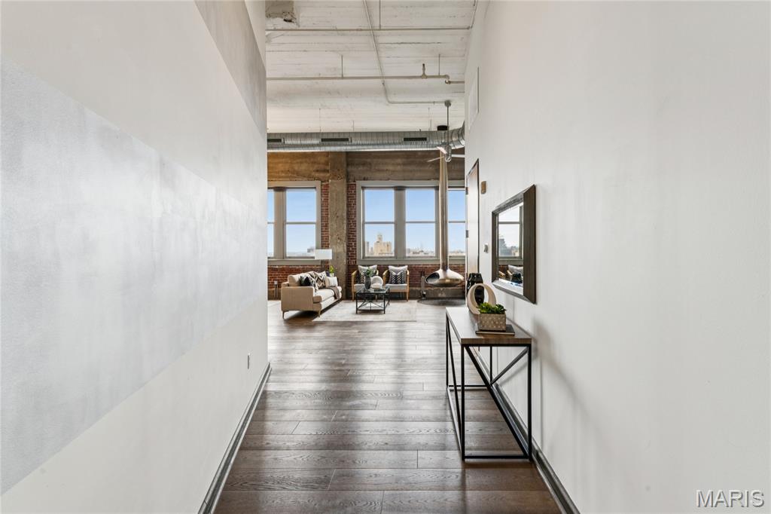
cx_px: 386
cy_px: 257
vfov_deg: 73.4
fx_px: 345
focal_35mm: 16
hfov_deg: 96.4
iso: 200
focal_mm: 16.1
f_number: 13
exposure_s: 1/25
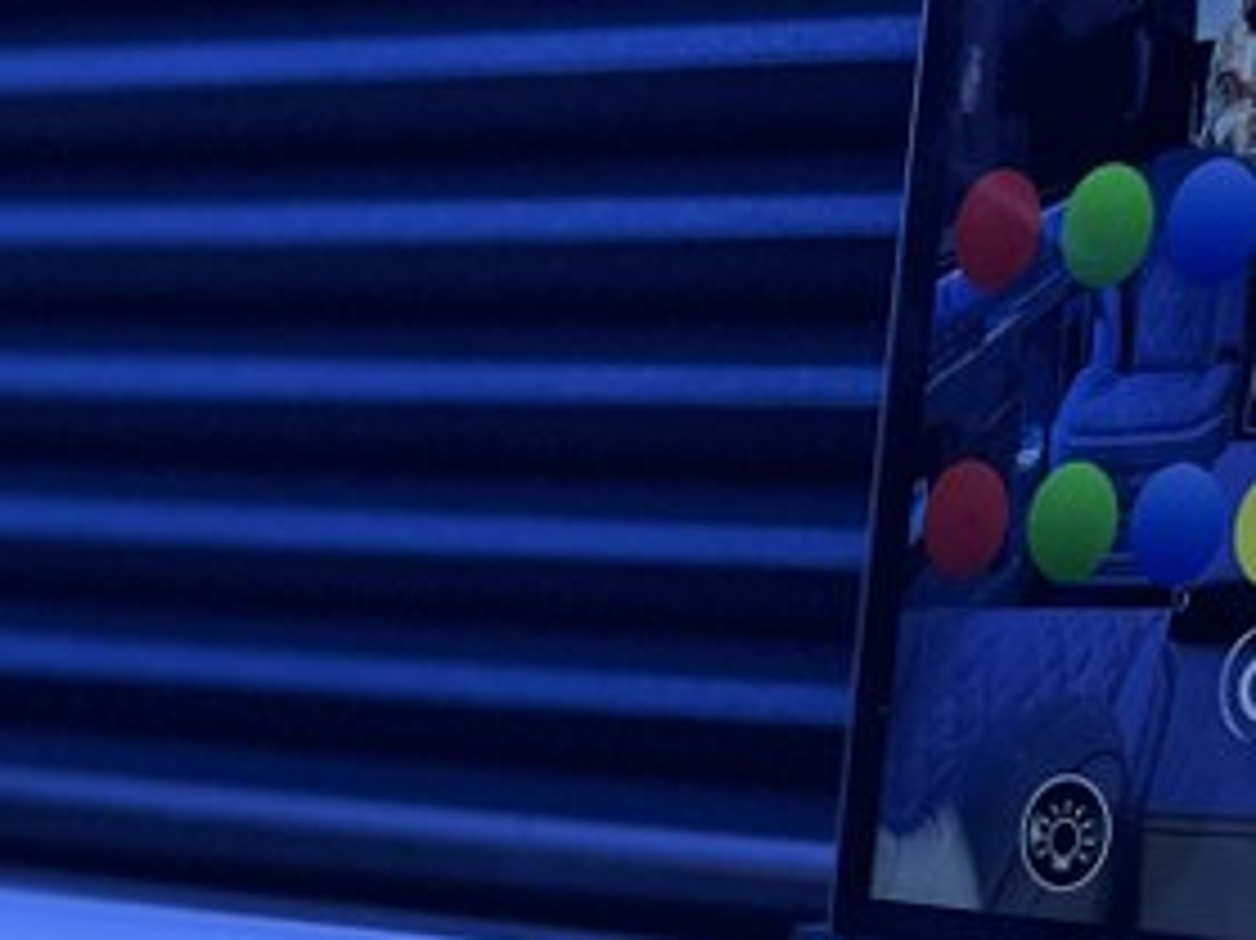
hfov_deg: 17.9
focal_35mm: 110
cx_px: 464
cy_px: 1624
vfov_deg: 12.4
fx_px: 3990
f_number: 1.78
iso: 160
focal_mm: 6.86
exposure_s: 1/100
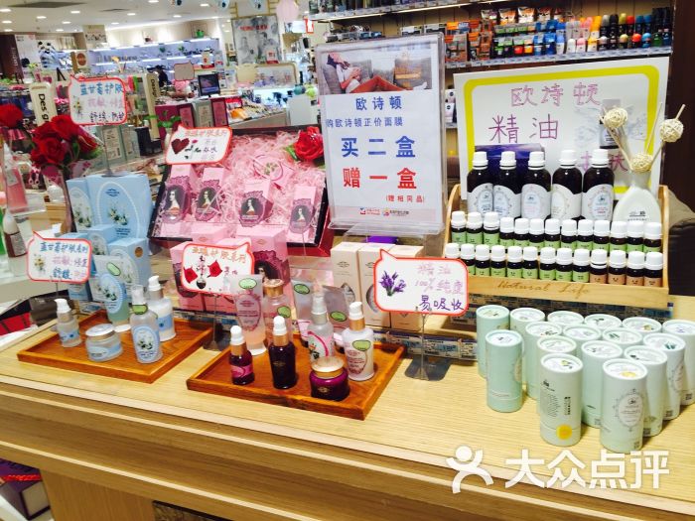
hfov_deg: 61.7
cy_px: 260
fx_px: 582
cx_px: 348
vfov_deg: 48.2
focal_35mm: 29
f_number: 2.2
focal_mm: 4.15
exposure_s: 1/50
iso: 40
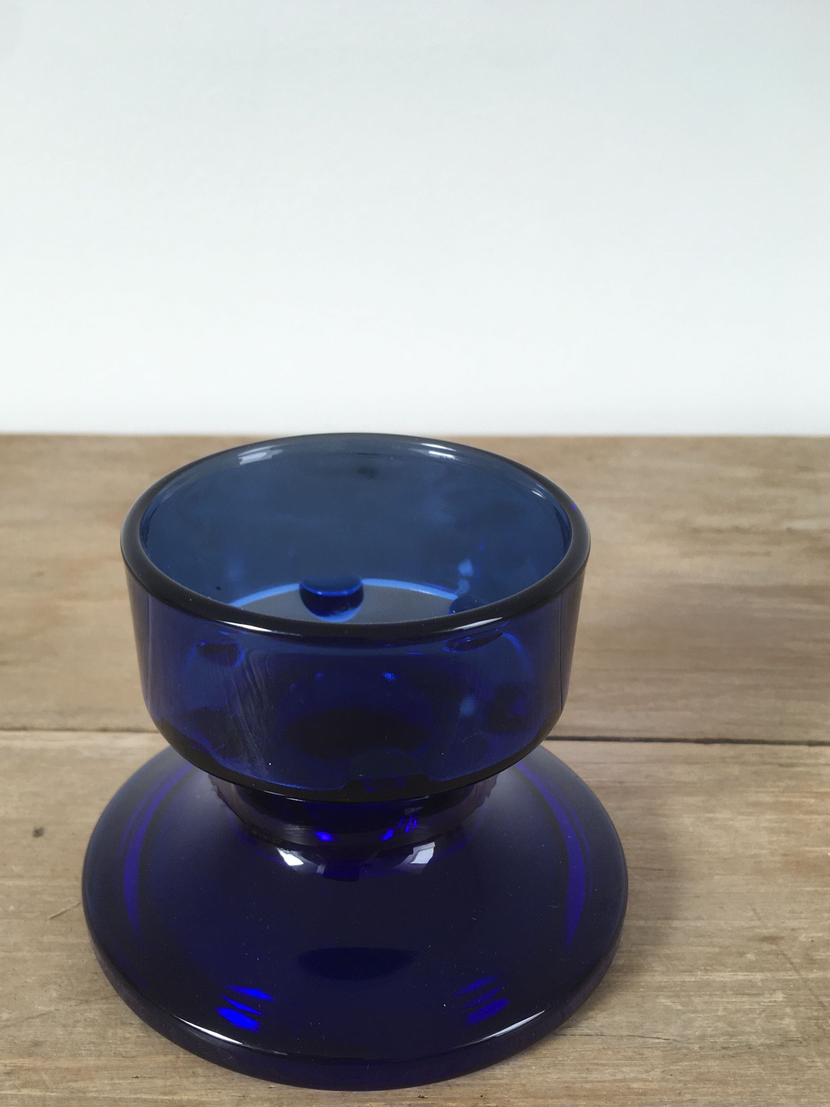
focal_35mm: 36
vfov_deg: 51.0
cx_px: 350
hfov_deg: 39.6
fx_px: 1151
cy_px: 674
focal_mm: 4.15
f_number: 2.2
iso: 32
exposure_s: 1/50
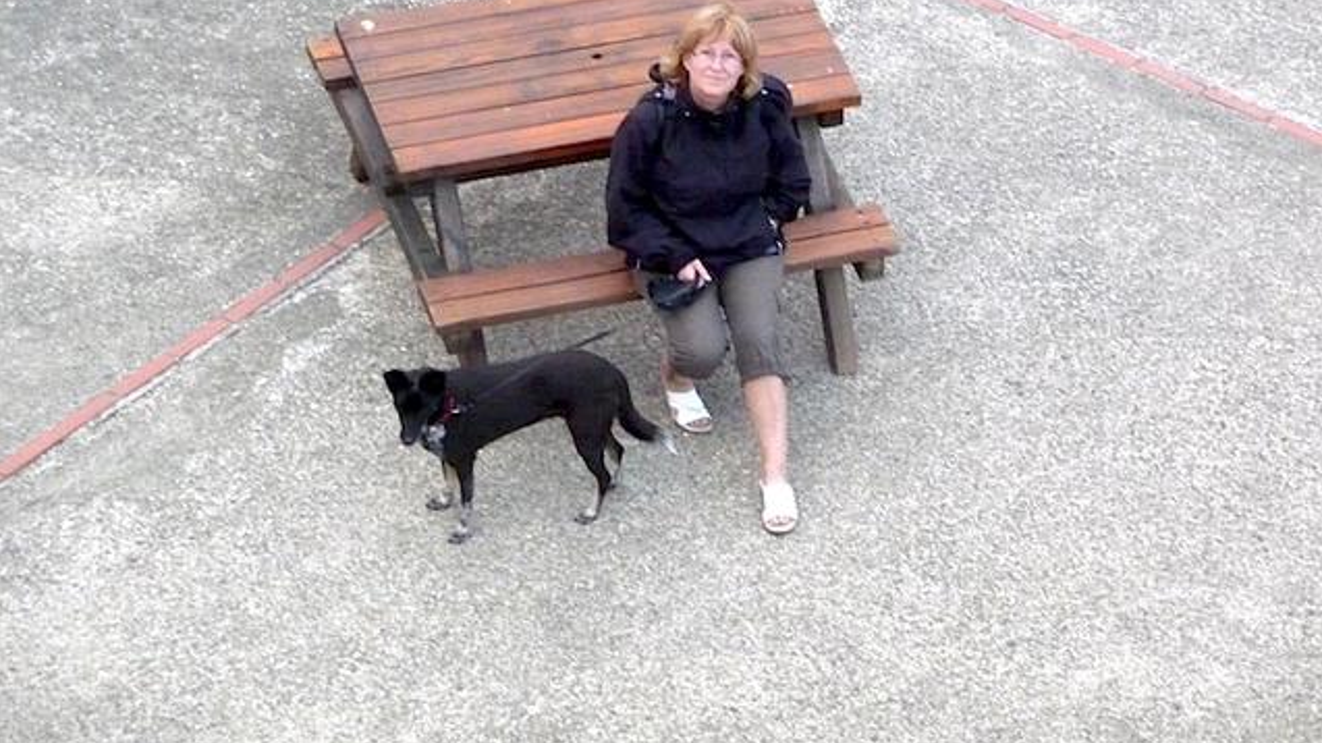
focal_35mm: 186
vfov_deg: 6.5
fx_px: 6519
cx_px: 660
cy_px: 255
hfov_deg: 11.6
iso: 800
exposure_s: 1/50
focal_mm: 29.1
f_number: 4.8
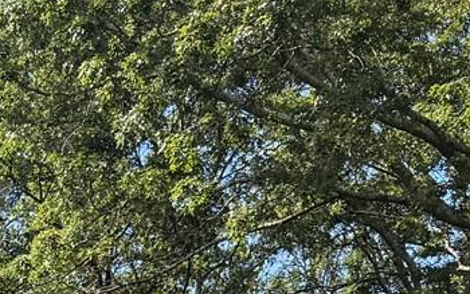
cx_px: -361
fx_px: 1909
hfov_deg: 12.8
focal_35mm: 149
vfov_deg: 8.2
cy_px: 651
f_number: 1.78
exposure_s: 1/1250
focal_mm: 6.76
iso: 100
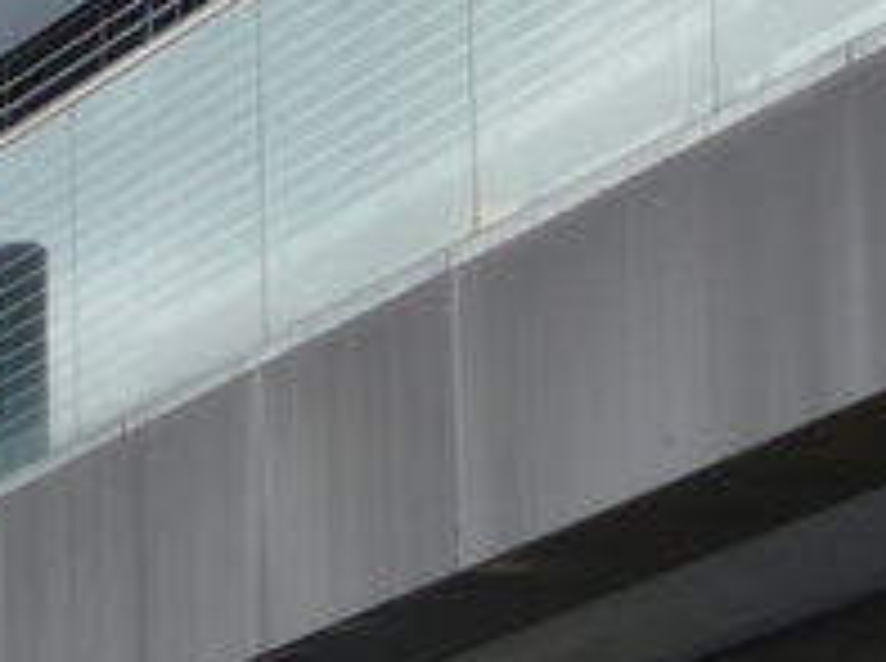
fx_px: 7639
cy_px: 1549
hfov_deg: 6.3
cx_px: -1250
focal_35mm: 299
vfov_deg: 4.8
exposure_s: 1/200
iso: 80
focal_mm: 10.1
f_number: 3.2
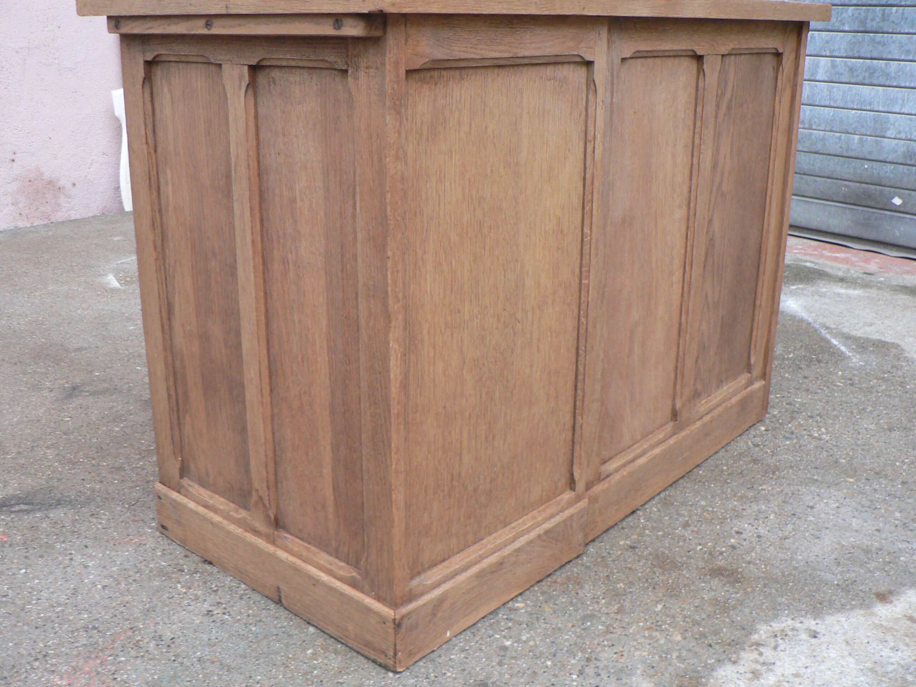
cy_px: 344
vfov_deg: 39.7
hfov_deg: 51.4
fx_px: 953
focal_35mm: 36
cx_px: 458
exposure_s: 1/15
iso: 200
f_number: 2.8
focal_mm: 6
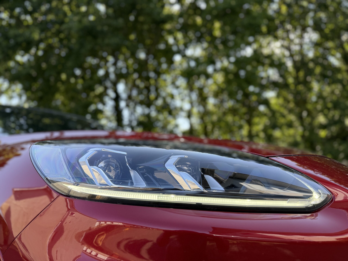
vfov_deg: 56.8
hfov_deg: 71.6
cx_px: 174
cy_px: 130
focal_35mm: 24
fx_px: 241
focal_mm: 6.76
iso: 100
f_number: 1.78
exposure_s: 1/920
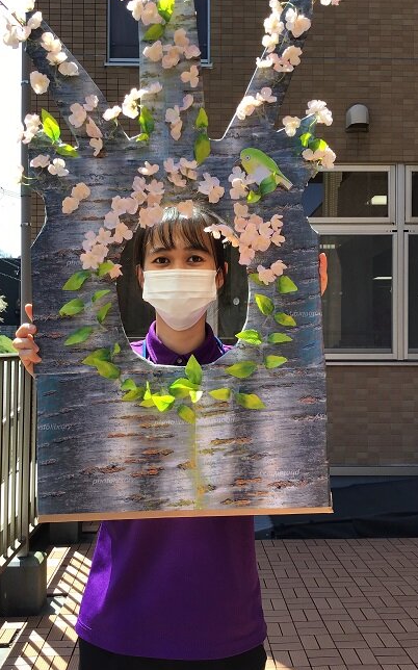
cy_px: 337
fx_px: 620
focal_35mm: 34
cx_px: 202
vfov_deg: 56.7
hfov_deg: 37.2
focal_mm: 3.3
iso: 25
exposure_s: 1/401
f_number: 2.4
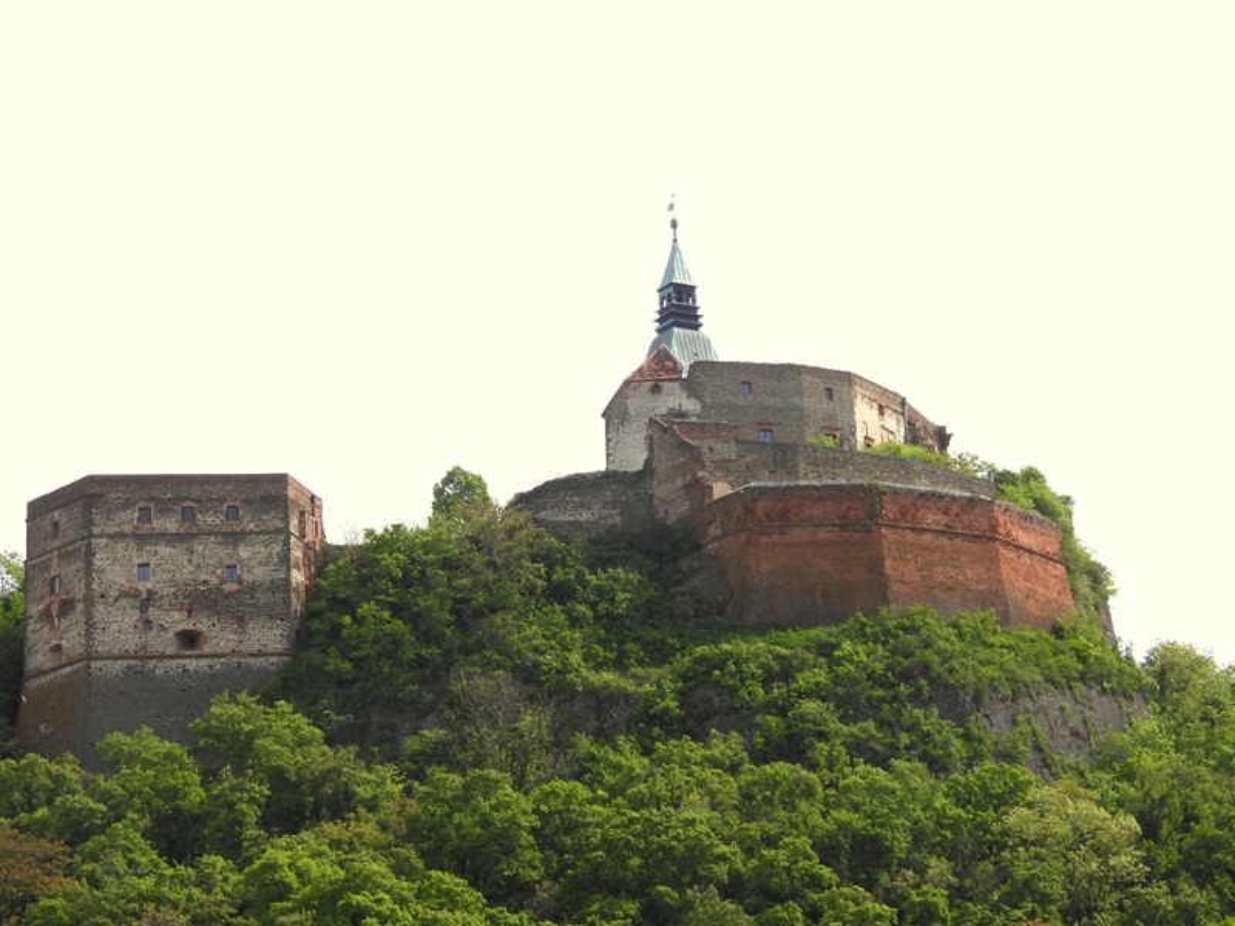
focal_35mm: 115
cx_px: 618
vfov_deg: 12.9
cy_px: 463
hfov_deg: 17.1
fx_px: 4103
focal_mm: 20.5
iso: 100
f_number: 4
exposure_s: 1/1000
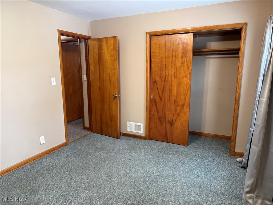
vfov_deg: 56.8
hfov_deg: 71.6
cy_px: 102
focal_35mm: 24
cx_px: 136
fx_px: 189
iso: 250
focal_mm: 6.76
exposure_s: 1/60
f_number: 1.78
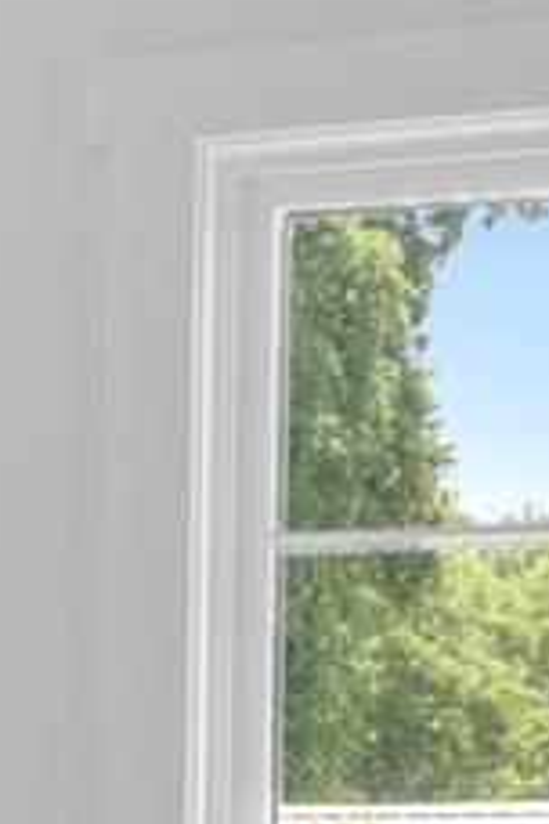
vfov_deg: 11.7
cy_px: 1503
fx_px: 3705
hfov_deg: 7.6
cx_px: -1011
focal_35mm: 162
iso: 400
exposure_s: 1/4
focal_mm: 24
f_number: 9
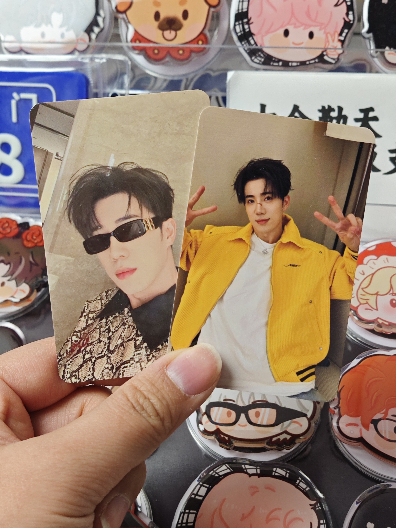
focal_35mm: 46
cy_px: 264
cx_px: 198
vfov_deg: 41.2
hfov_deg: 31.5
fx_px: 702
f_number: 2.8
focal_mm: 6.68
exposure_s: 1/100
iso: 125
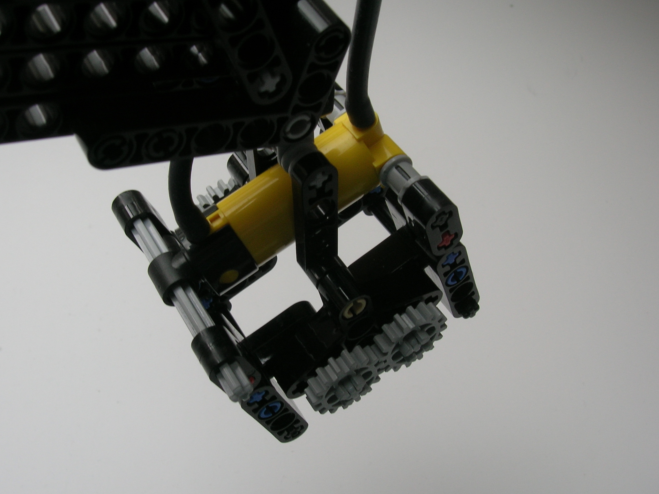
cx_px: 299
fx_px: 781
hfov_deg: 45.7
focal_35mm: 41
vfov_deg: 35.1
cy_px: 276
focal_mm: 6
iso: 50
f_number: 4.9
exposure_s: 1/45.3
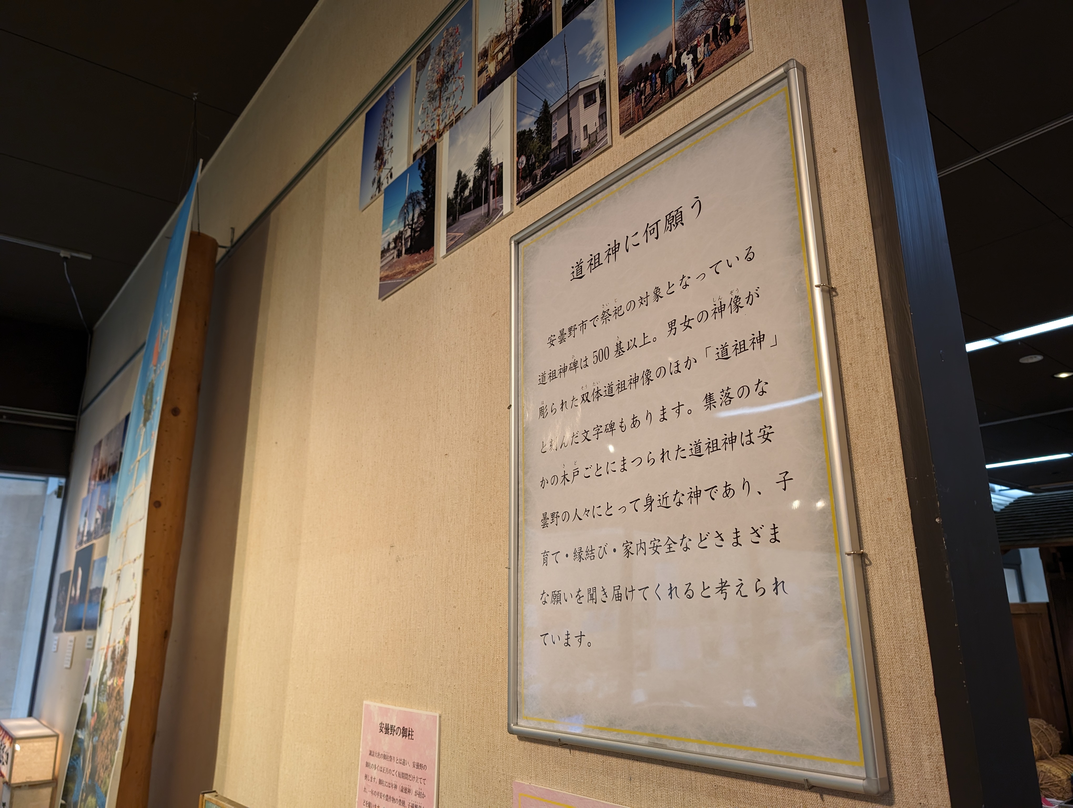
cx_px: 536
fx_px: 745
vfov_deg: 56.9
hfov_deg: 71.5
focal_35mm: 24
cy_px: 404
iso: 256
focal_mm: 6.9
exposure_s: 1/60
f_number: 1.68
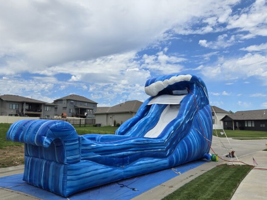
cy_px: 100
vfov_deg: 49.7
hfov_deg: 63.4
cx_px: 129
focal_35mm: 28
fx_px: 216
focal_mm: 5.4
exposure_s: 1/2790
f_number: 1.8
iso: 25
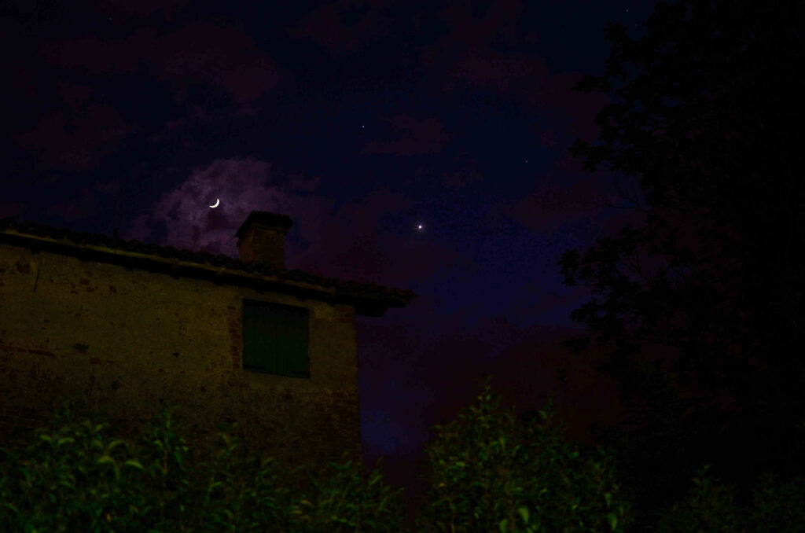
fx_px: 1171
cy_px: 266
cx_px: 402
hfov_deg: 37.9
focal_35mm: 52
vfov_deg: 25.6
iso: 400
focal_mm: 35
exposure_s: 1/2.5
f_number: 2.2
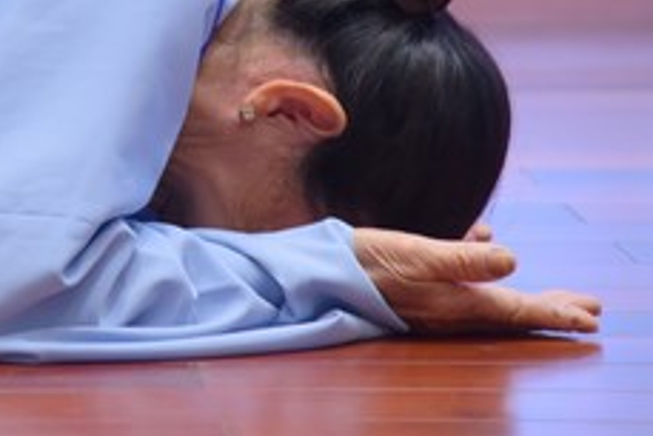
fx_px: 5409
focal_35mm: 298
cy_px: -161
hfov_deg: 6.8
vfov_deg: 4.6
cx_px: -220
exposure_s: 1/125
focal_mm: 105
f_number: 5
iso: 1250
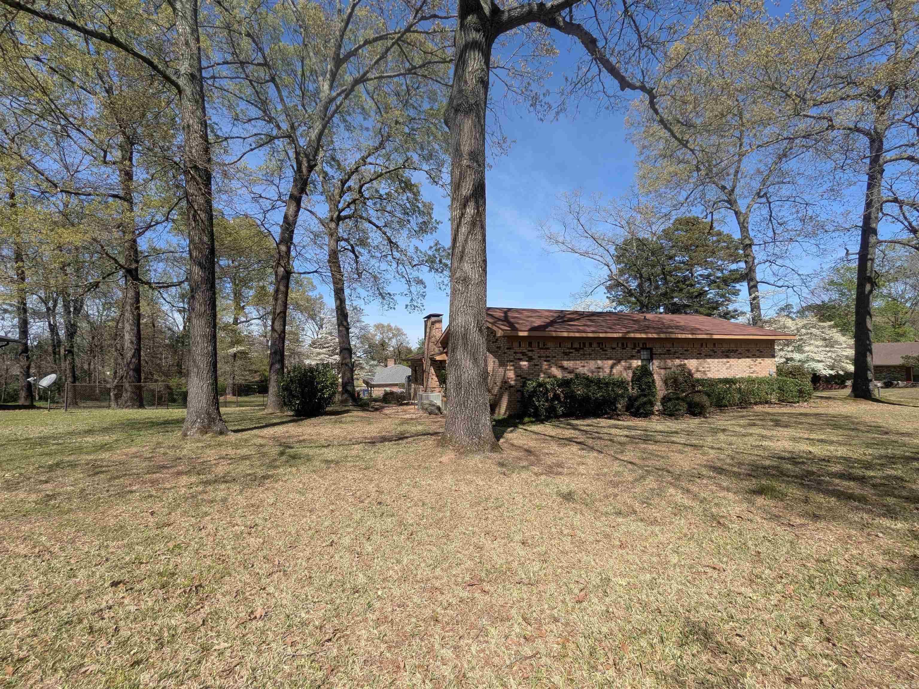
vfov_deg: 85.7
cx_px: 460
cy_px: 344
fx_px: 372
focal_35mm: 14
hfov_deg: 102.1
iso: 52
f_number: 2.2
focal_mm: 1.85
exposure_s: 1/1160
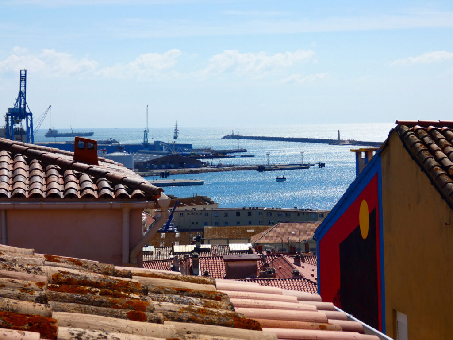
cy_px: 170
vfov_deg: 15.1
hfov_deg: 20.0
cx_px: 226
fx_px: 1282
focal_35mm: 98
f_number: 4.8
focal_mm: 17.5
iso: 80
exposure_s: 1/1000
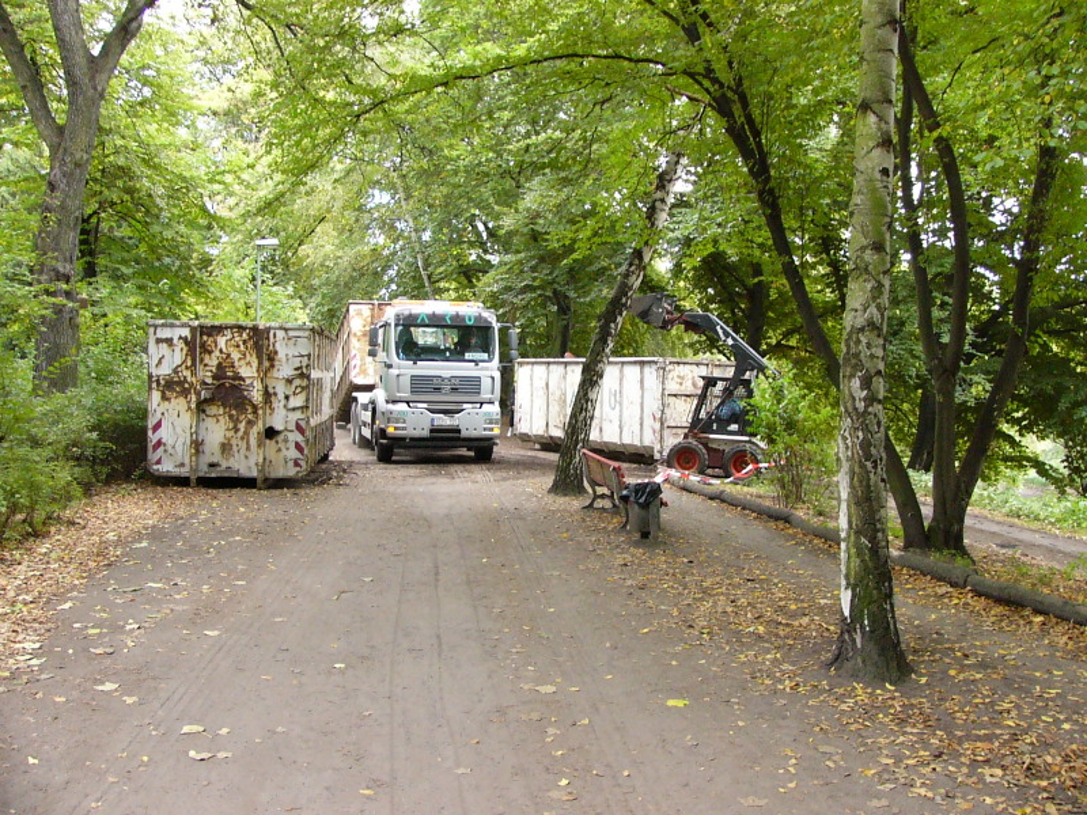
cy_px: 408
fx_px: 1099
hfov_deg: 52.6
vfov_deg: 40.7
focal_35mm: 35
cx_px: 544
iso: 200
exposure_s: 1/40
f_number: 3.7
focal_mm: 4.6
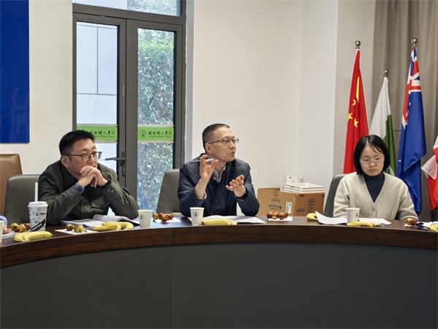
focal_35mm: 62
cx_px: 219
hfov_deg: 31.2
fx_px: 784
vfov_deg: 23.7
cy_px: 164
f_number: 2
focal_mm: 5.75
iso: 250
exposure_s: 1/60
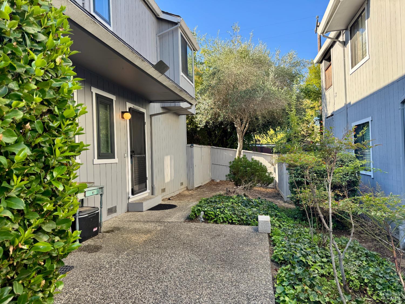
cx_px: 202
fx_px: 281
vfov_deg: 56.8
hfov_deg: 71.6
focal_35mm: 24
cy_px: 152
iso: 80
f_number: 1.78
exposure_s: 1/558
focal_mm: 6.76
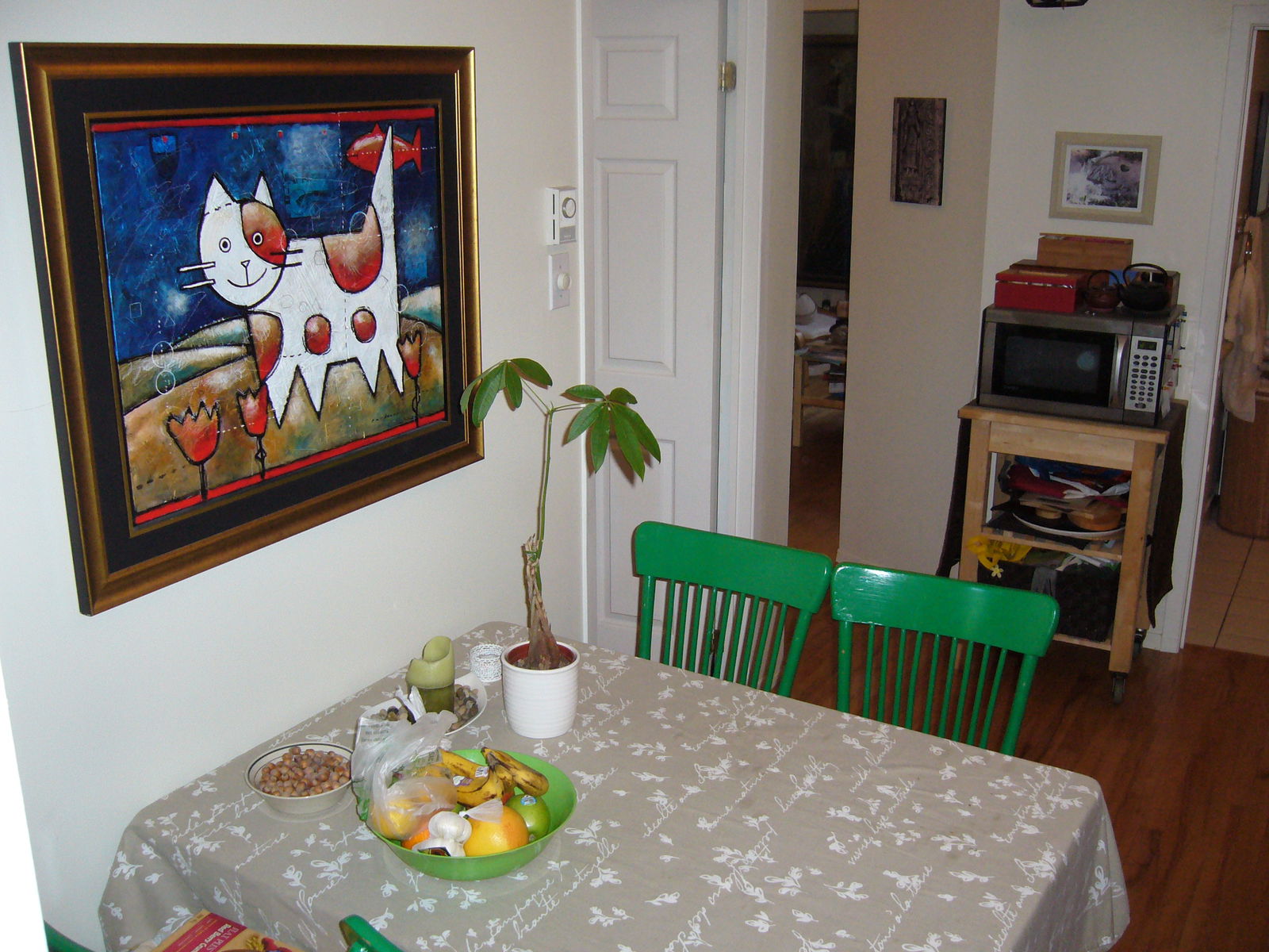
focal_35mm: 35
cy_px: 476
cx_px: 634
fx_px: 1283
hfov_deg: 52.6
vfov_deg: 40.7
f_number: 2.8
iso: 200
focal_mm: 5.8
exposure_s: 1/30
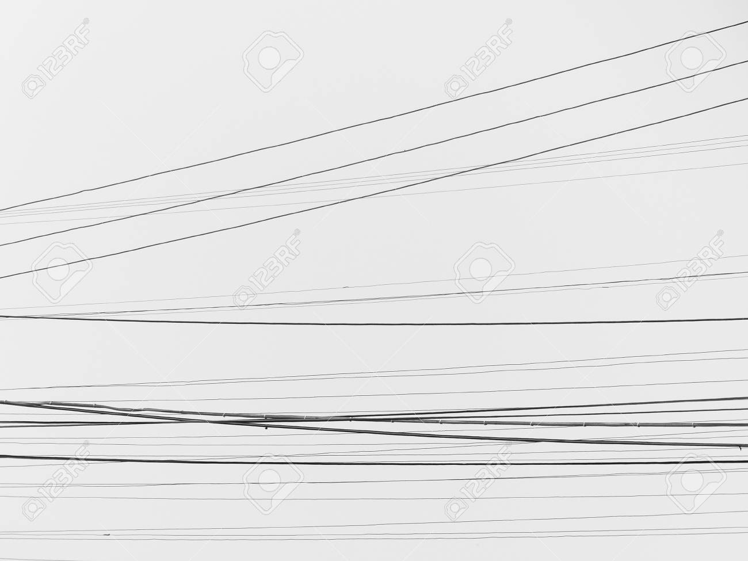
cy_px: 280
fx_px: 7606
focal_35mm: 352
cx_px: 374
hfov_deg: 5.6
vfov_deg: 4.2
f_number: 3.2
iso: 100
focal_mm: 63.4
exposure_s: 1/2000
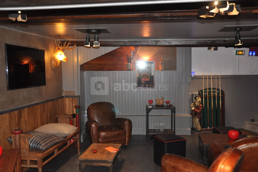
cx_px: 129
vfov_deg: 36.8
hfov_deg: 53.2
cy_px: 86
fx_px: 258
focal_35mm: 36
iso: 800
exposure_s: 1/30
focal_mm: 24
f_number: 3.8
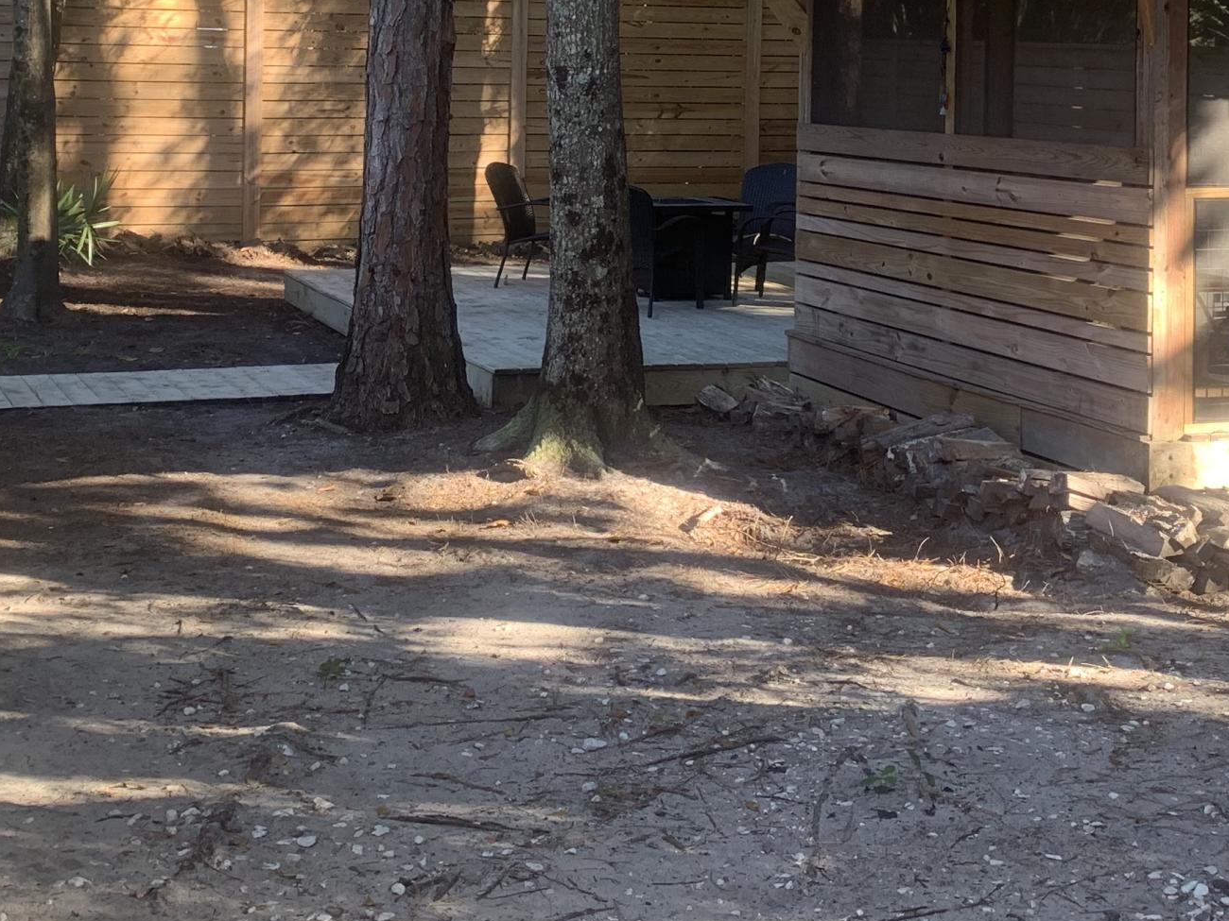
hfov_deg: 32.2
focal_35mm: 60
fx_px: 2130
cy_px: 93
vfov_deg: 23.8
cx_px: 614
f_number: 1.8
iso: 50
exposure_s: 1/122
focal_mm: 4.25
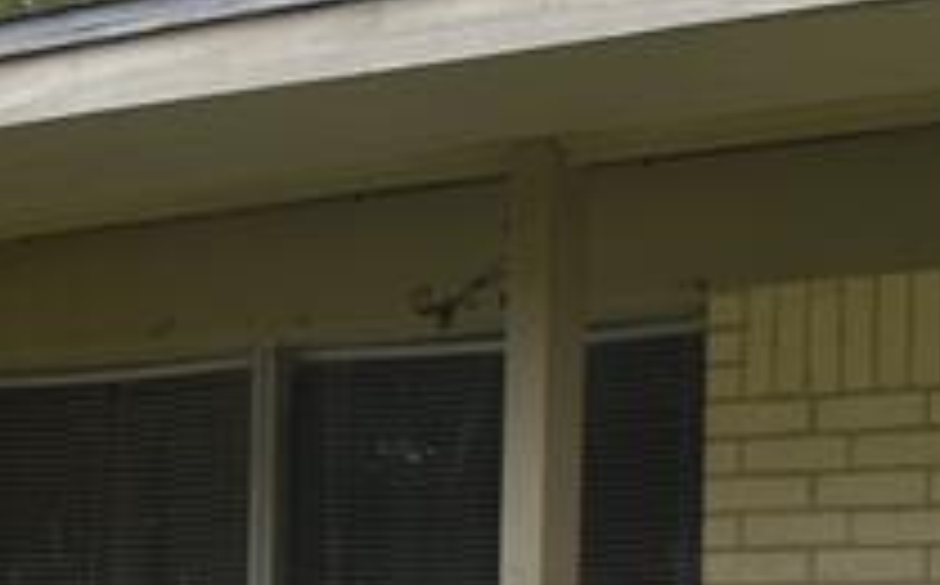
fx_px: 4029
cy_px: 909
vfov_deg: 8.1
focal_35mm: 158
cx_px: -364
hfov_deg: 12.8
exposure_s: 1/250
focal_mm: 21
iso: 320
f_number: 5.6
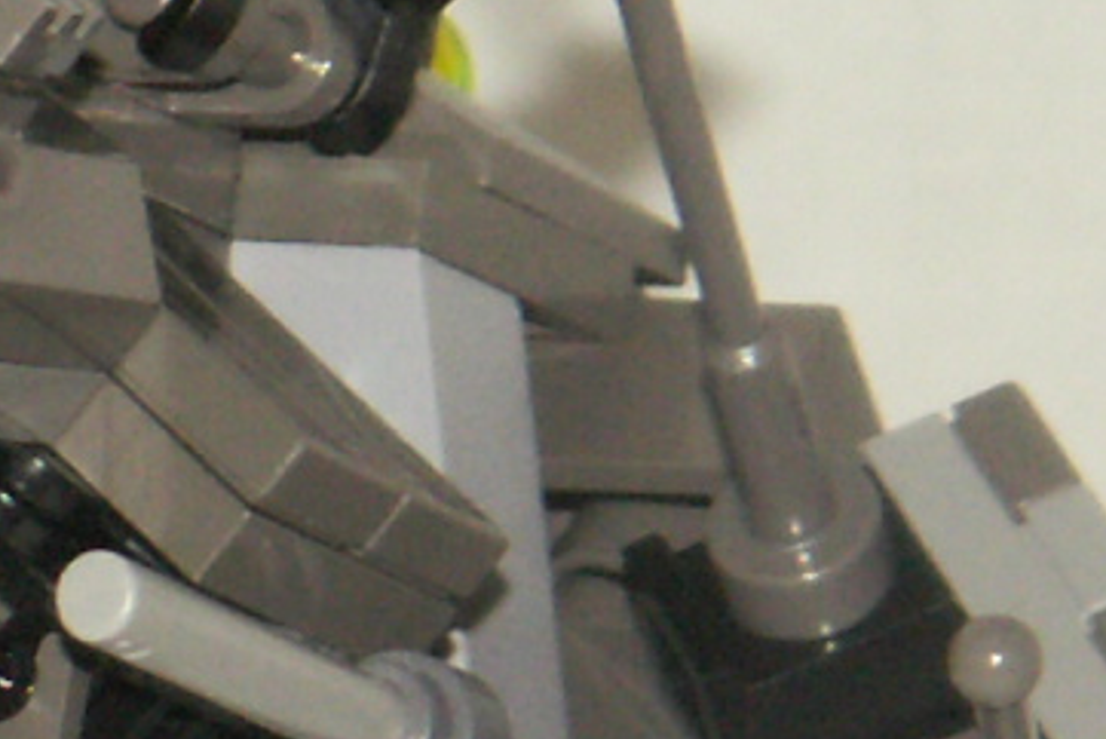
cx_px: -965
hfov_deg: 2.3
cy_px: 957
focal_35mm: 877
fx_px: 26953
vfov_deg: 1.6
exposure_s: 1/125
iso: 160
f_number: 4
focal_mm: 21.89
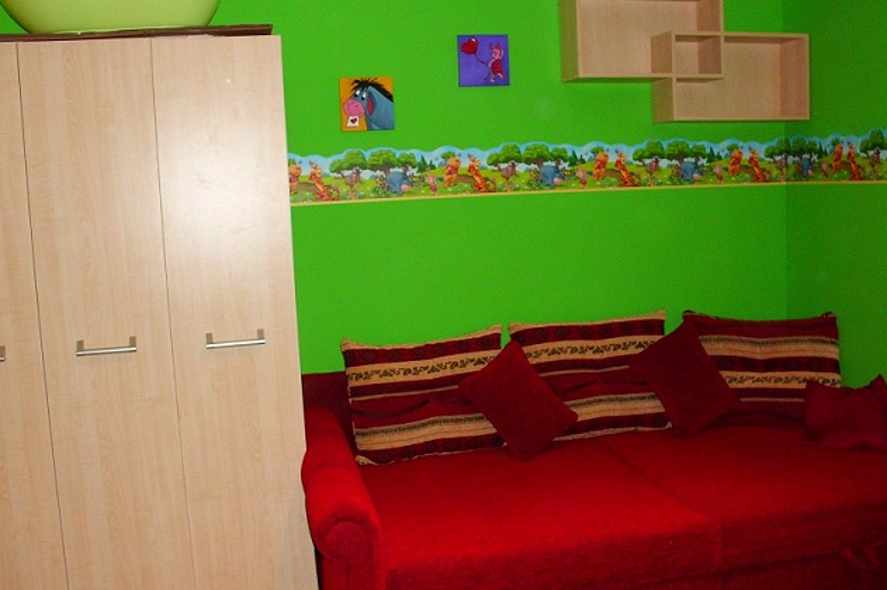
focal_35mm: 38
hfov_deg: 50.7
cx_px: 447
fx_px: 936
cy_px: 277
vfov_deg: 35.0
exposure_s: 1/60
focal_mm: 6.3
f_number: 2.9
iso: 200
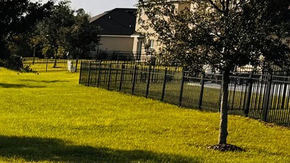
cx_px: -165
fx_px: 815
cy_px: 223
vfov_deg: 11.1
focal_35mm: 106
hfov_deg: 17.7
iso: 80
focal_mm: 6.76
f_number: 1.78
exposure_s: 1/7092
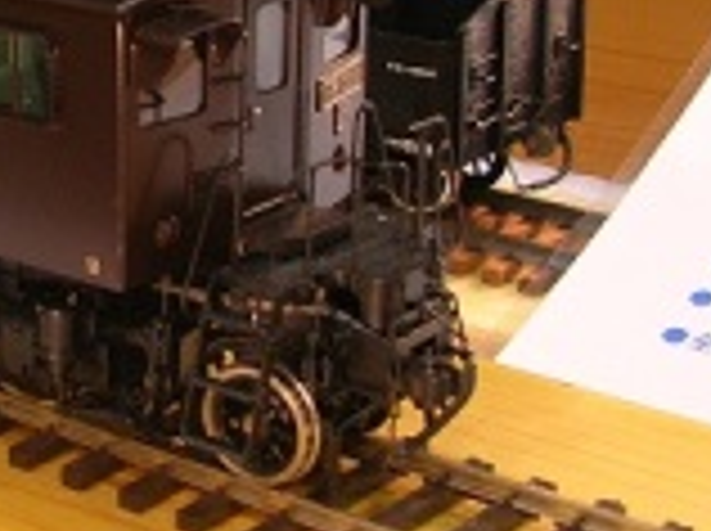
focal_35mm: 111
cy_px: 81
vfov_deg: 13.2
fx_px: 2276
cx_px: -162
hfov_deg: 16.9
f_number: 2.8
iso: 50
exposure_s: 1/13.6
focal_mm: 5.8
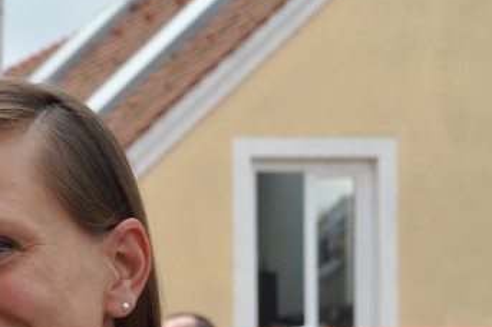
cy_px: 446
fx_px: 2690
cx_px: -218
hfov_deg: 10.2
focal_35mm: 197
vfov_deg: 6.9
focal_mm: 44
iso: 200
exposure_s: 1/200
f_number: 7.1
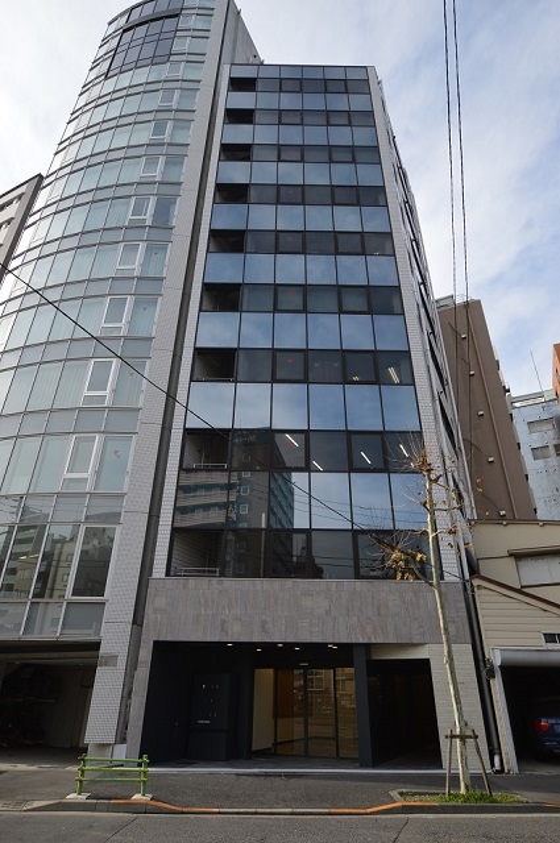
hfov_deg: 63.1
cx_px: 280
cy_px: 422
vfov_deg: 85.5
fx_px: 456
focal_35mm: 20
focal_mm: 13
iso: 100
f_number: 6.3
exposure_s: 1/160
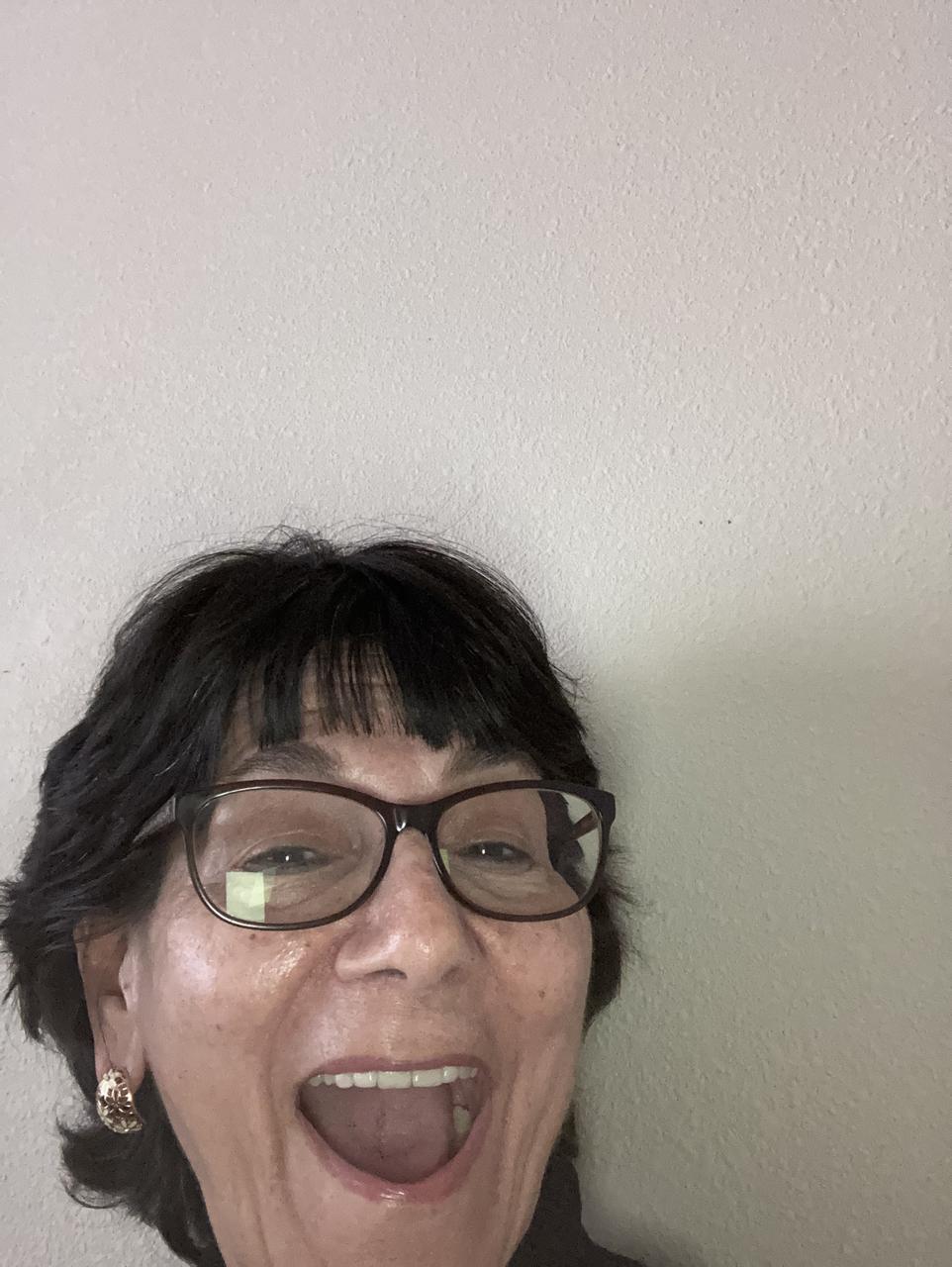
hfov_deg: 44.2
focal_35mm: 32
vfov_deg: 56.8
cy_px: 634
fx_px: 1172
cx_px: 476
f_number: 2.2
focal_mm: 2.87
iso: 500
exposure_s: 1/34
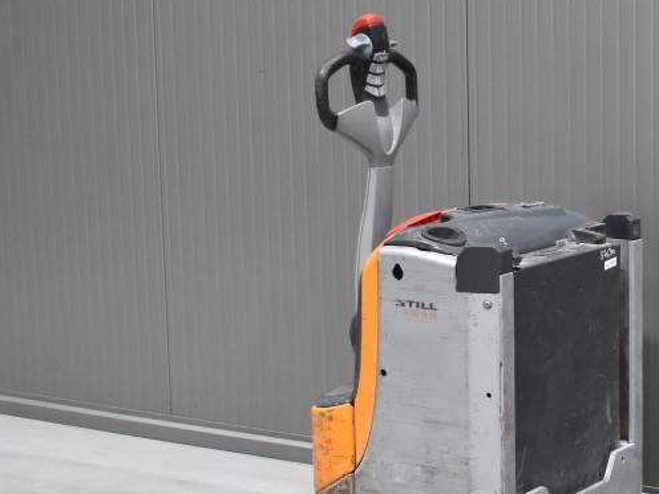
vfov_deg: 16.9
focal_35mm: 87
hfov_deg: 21.8
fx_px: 1659
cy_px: 291
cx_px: 628
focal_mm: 25
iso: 1600
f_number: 4.5
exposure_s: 1/50
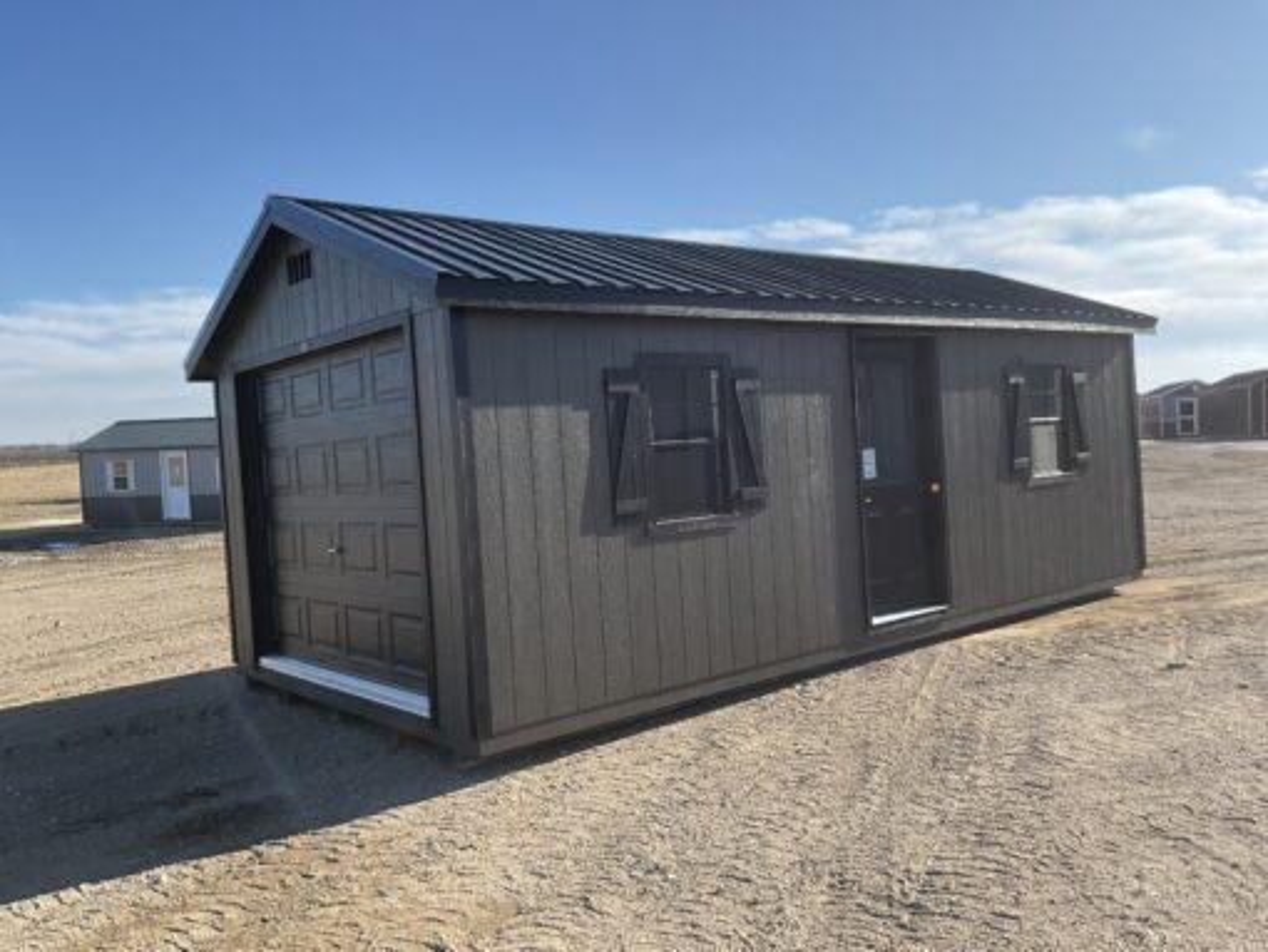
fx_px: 1063
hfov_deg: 61.6
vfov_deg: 48.3
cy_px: 476
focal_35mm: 29
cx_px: 634
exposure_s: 1/1626
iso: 16
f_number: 1.8
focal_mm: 3
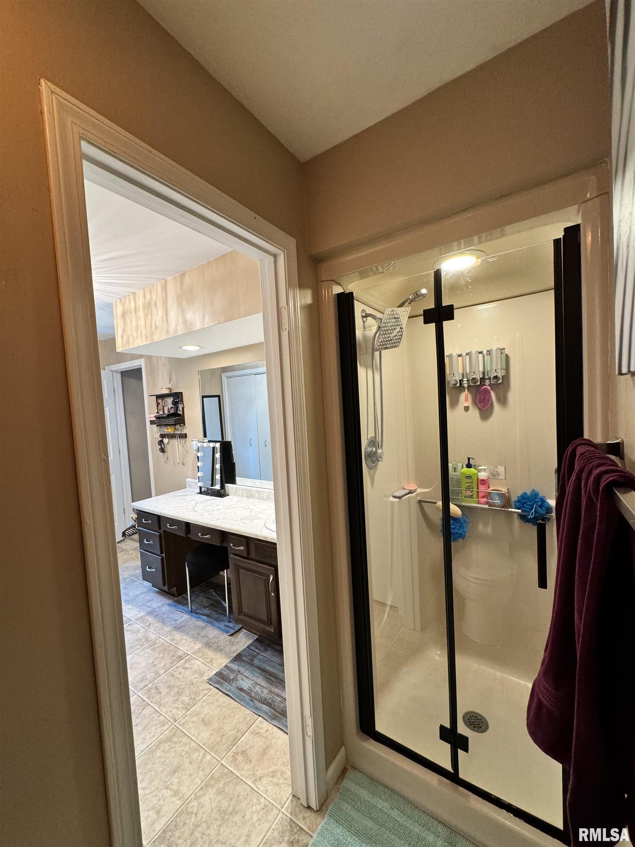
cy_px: 424
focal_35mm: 14
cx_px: 318
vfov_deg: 102.1
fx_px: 342
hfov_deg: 85.7
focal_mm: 2.22
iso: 250
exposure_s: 1/60
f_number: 2.2
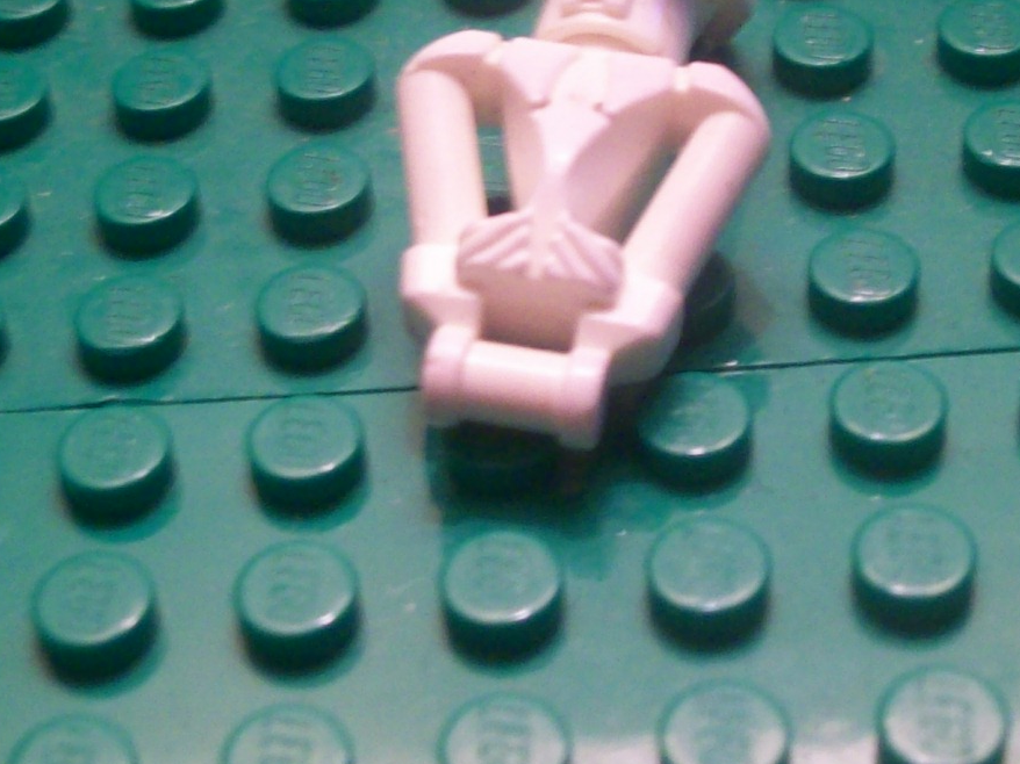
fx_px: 2474
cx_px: 508
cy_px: 183
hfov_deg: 23.3
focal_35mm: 84
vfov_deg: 17.5
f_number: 2.7
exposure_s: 1/23.5
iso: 160
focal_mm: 6
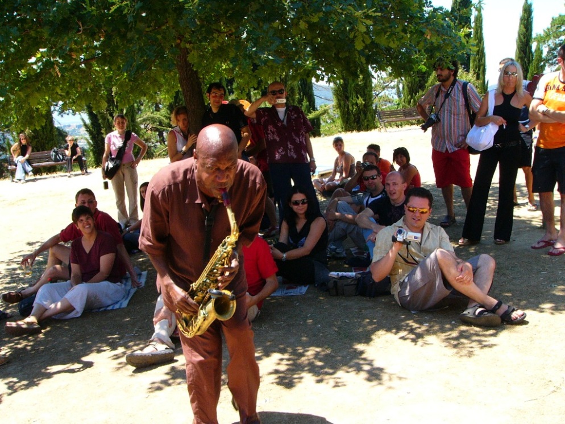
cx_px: 282
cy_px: 212
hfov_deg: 47.9
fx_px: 636
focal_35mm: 39
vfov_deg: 36.8
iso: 100
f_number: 6.5
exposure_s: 1/125
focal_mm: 6.6
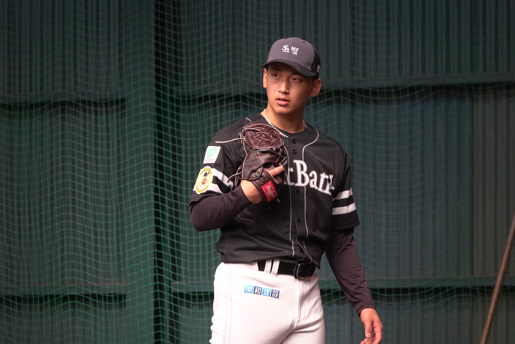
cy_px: 172
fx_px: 4720
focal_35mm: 330
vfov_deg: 4.2
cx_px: 258
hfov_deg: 6.2
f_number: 4
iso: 1250
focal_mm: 120.91
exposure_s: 1/200
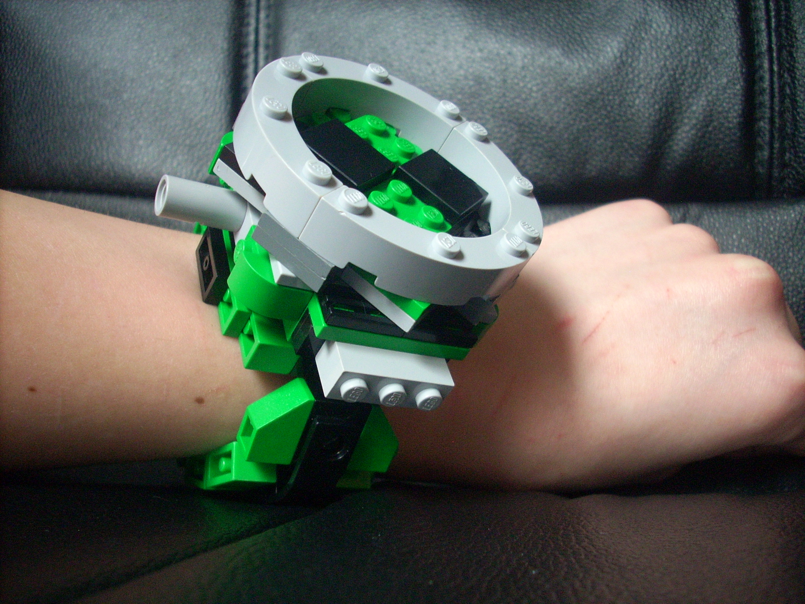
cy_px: 302
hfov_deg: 50.1
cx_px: 402
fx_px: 860
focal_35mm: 37
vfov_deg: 38.7
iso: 248
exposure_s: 1/4
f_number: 2.8
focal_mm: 6.2
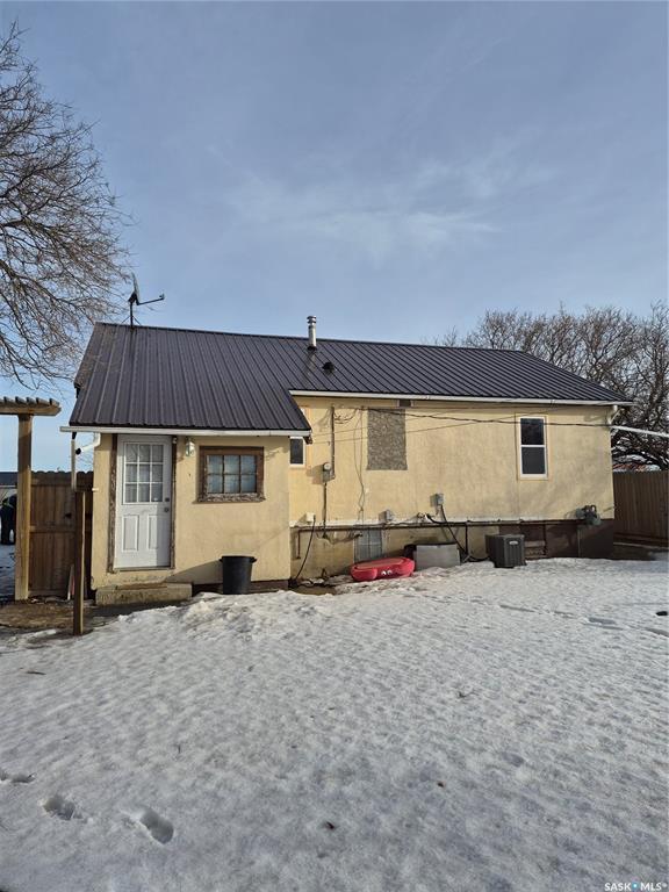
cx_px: 334
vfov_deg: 73.9
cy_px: 446
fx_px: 593
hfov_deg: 58.9
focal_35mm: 23
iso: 64
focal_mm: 5.4
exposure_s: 1/7696
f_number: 1.8
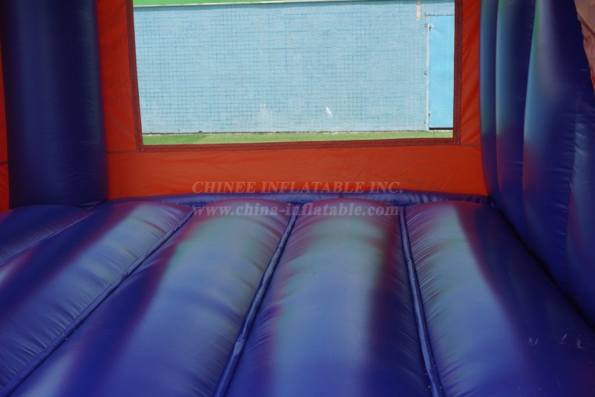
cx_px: 298
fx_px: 793
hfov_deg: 41.1
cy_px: 198
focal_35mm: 48
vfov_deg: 28.1
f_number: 5.6
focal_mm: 32
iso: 100
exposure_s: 1/250
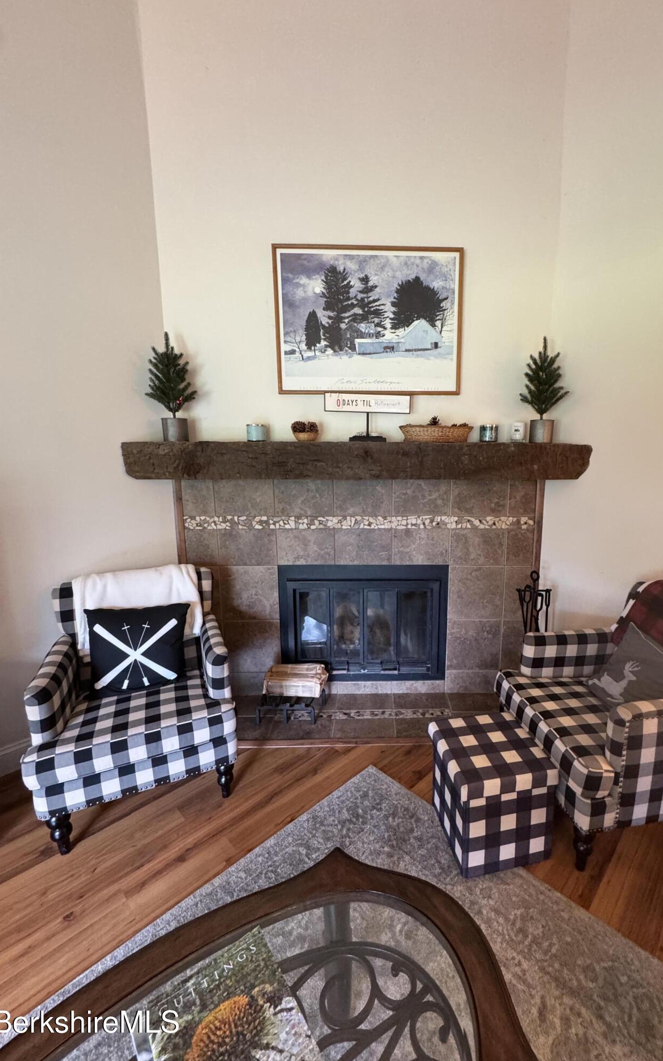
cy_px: 535
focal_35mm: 15
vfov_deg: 101.5
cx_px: 391
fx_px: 434
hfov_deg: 74.1
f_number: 2.2
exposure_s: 1/60
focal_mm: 2.22
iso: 500
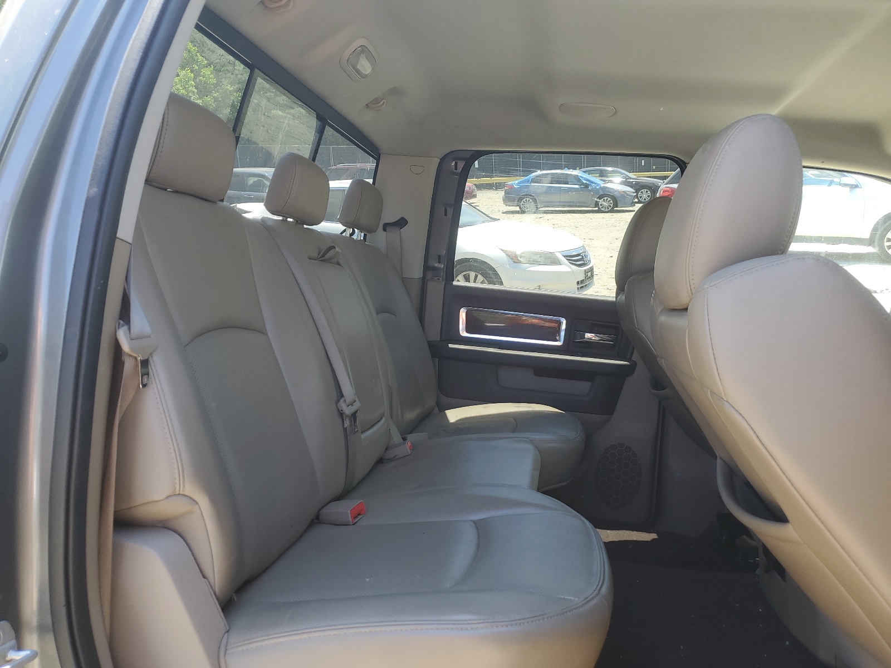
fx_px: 669
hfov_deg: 67.3
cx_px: 446
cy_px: 334
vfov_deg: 53.1
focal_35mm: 26
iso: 50
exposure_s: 1/250
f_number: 1.5
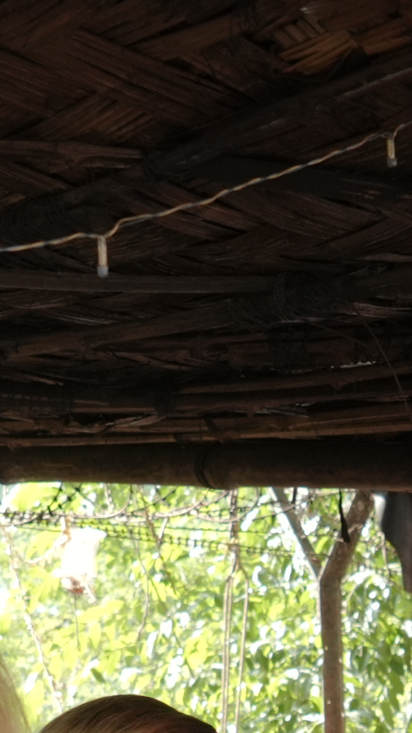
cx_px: 543
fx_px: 2448
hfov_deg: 9.4
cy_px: 1052
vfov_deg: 15.8
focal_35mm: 126
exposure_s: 1/250
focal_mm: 26
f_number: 4.5
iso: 1000
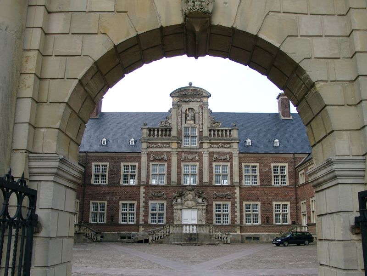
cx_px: 184
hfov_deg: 54.0
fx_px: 360
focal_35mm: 34
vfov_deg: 41.8
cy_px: 138
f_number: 4
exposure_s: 1/206
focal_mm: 7.13
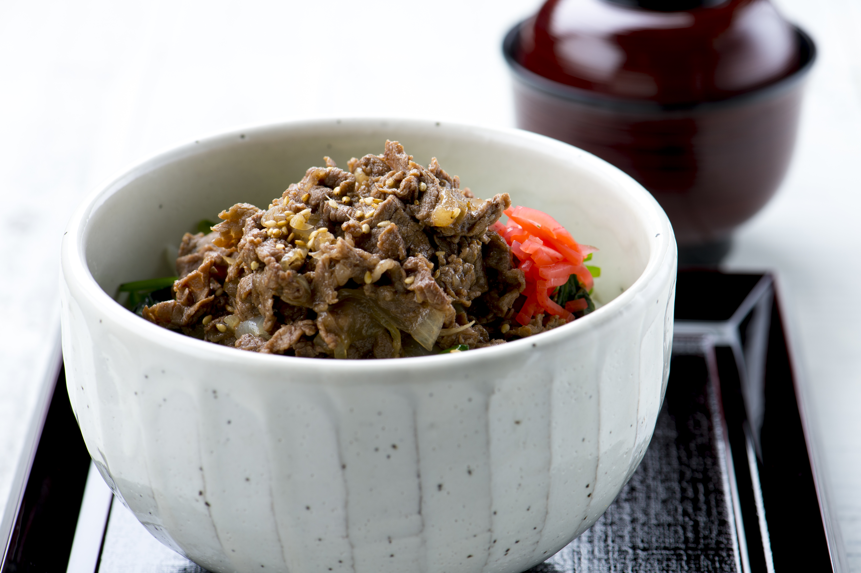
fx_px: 2510
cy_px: 286
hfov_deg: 19.5
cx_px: 430
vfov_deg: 13.0
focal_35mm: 105
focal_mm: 105
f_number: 9
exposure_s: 1/125
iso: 125
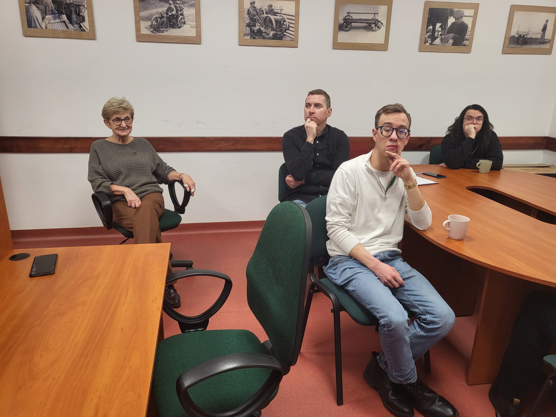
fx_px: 418
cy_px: 208
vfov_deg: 53.1
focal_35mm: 26
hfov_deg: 67.3
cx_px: 278
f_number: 1.8
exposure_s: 1/100
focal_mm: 4.25
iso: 125
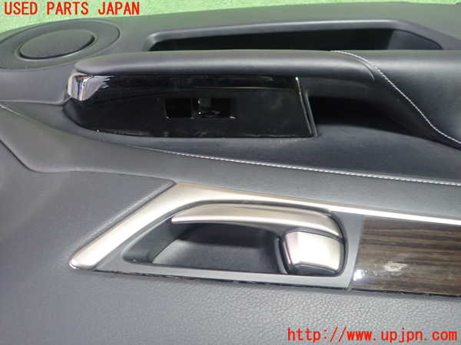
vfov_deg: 54.9
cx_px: 230
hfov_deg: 69.4
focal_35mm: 25
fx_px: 333
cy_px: 172
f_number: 2
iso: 500
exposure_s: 1/30
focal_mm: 4.5
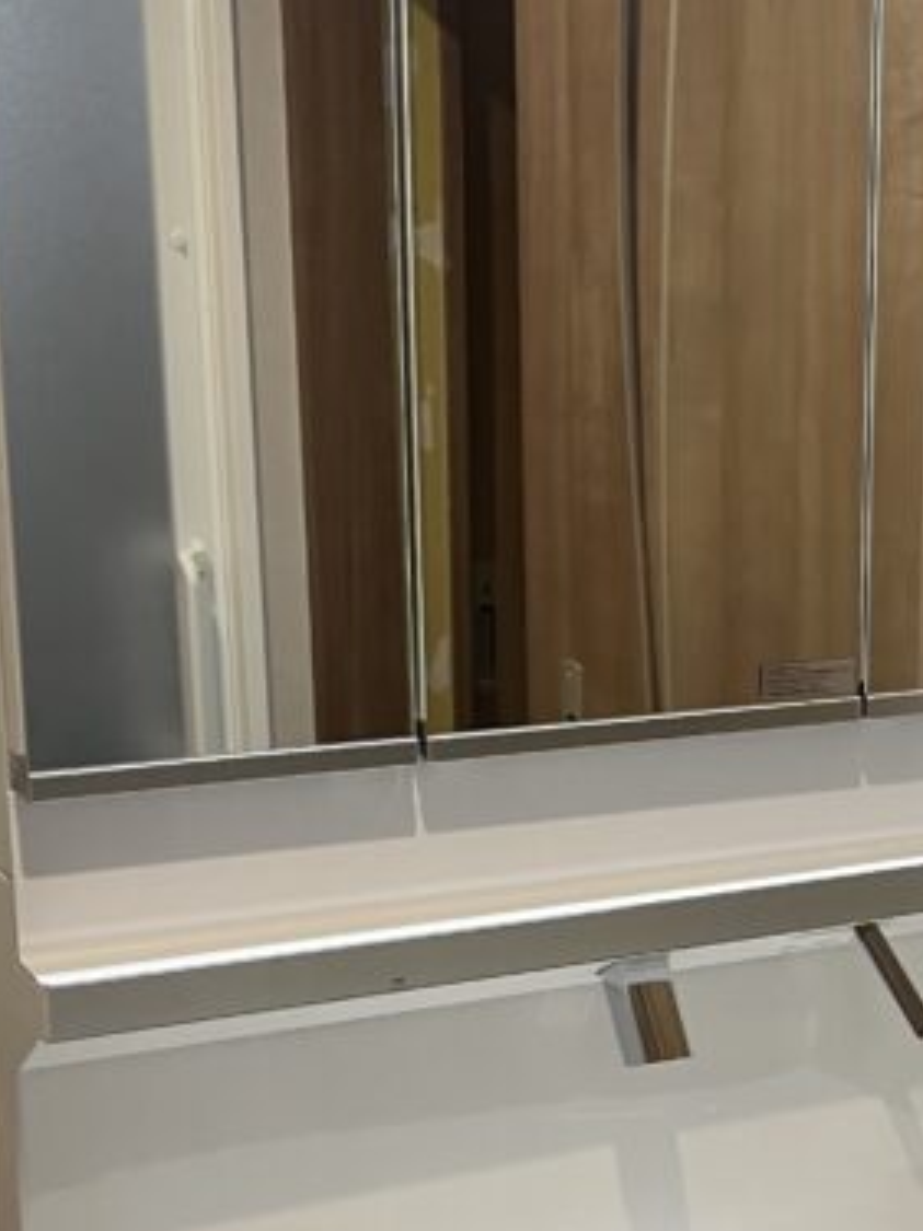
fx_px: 2526
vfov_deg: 27.1
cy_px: 916
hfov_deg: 20.3
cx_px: 821
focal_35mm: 71
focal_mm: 5.1
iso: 80
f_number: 1.6
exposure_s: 1/60
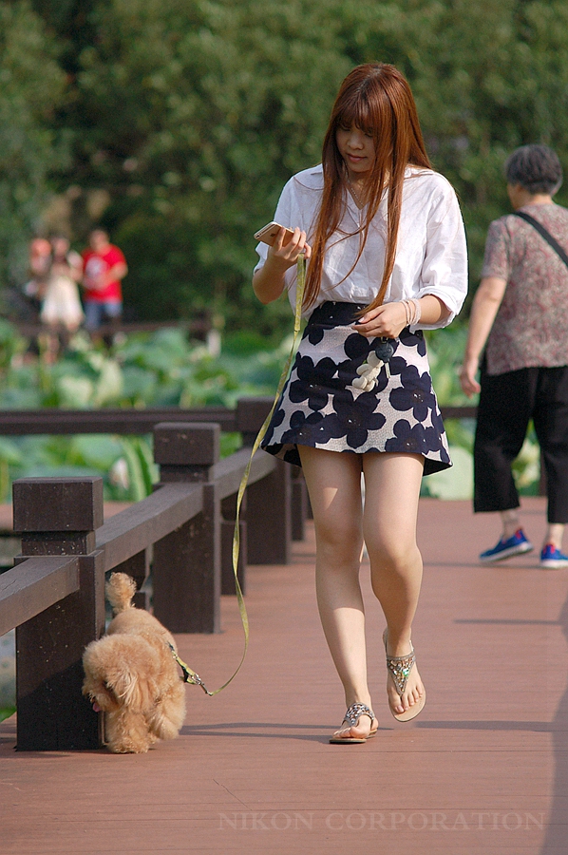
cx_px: 284
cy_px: 428
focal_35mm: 232
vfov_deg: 8.9
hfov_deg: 5.9
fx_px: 5515
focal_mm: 155
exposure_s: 1/2000
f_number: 4.5
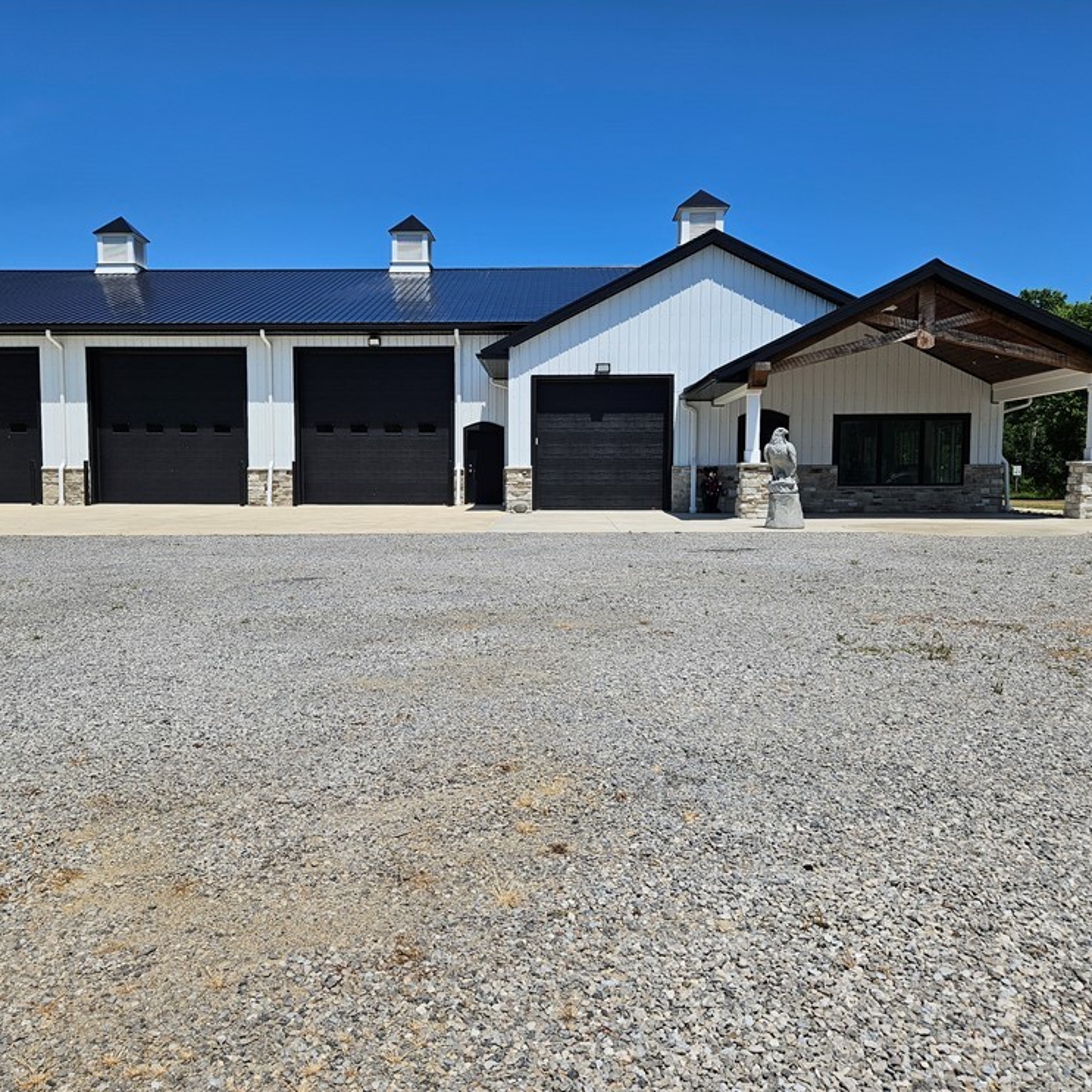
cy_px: 554
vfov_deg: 57.3
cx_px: 509
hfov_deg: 57.2
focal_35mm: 28
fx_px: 999
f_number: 1.8
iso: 25
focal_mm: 5.4
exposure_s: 1/3381
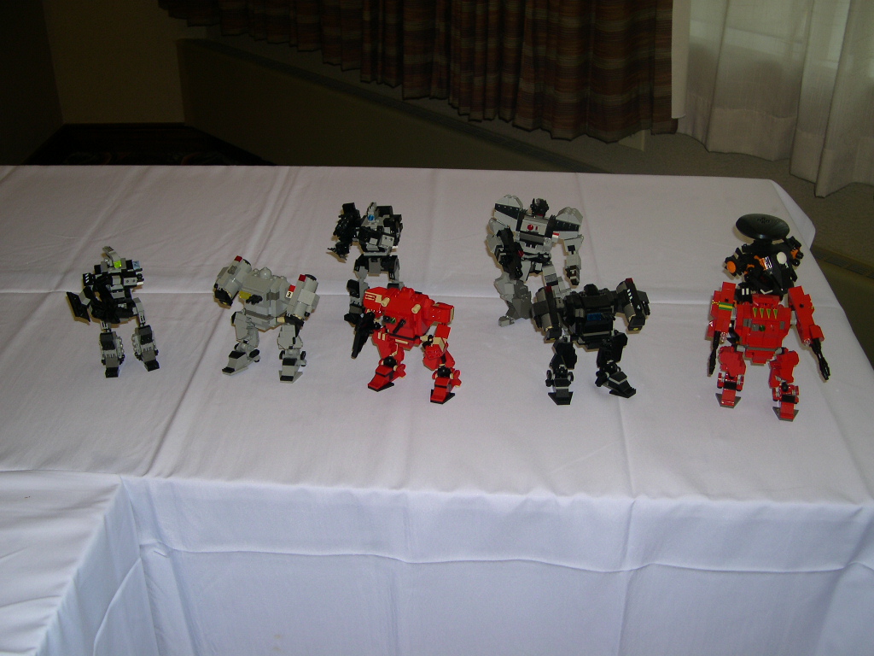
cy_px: 328
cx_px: 437
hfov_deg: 49.0
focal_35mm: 38
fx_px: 959
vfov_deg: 37.7
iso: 100
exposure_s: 1/60
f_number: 2.8
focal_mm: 8
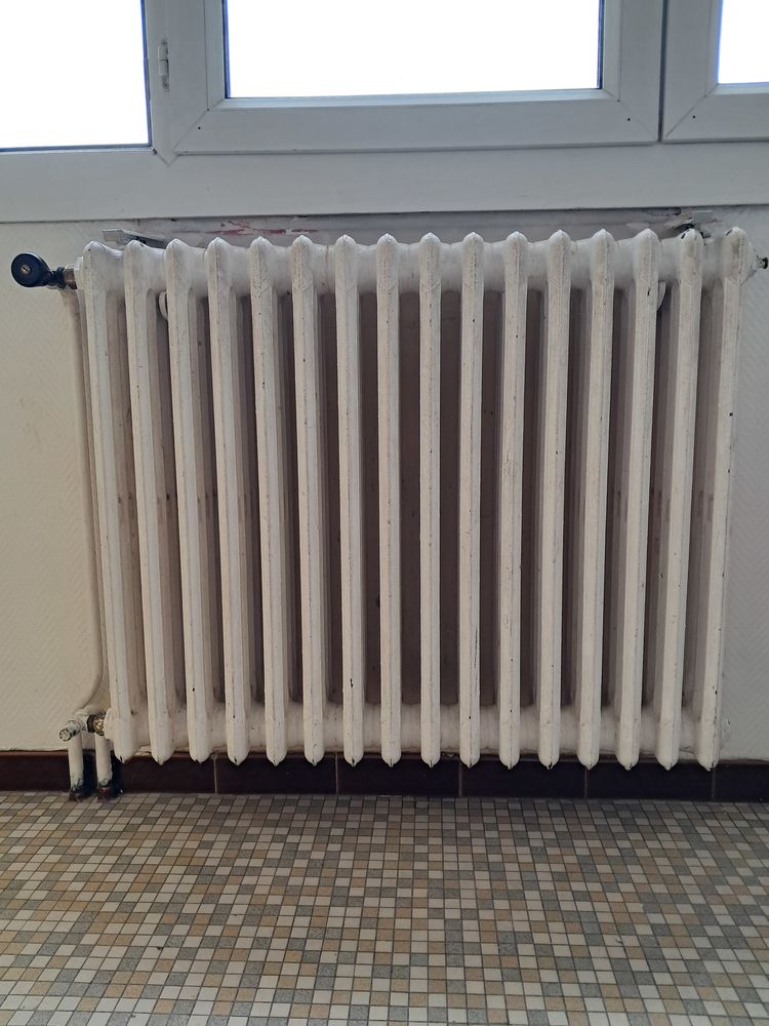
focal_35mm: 27
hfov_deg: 51.4
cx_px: 384
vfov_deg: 65.3
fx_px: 800
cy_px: 513
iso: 80
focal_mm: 4
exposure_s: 1/60
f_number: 1.8
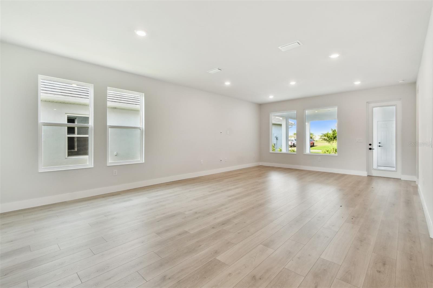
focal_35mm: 15
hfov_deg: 100.4
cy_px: 144
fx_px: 180
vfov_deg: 77.3
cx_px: 216
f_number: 7.1
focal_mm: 10
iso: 100
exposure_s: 1/20
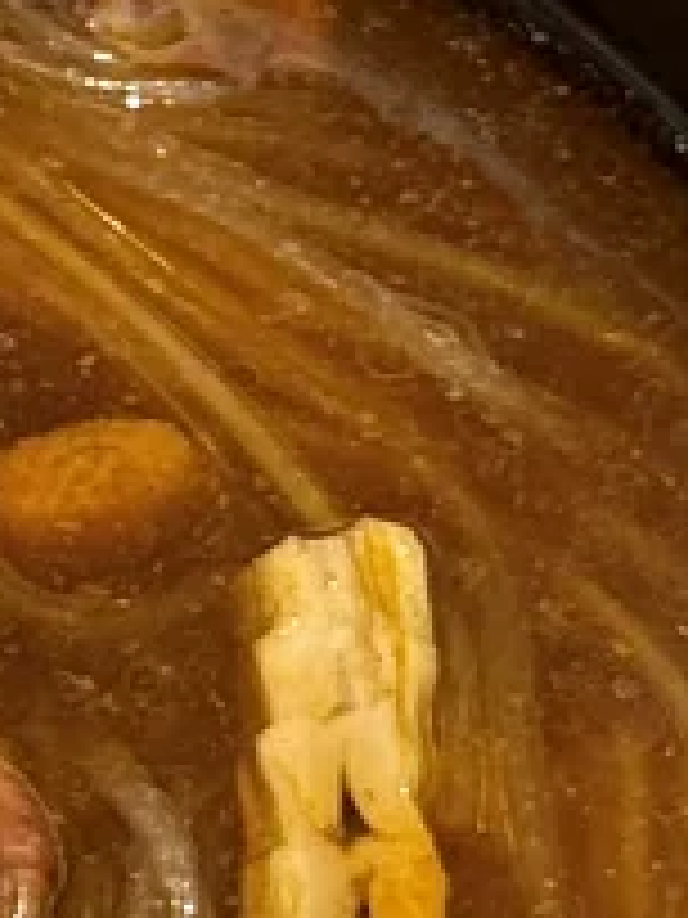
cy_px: -720
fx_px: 8984
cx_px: -715
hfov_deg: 4.3
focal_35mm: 339
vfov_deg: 5.7
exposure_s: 1/100
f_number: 1.78
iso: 125
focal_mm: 6.76
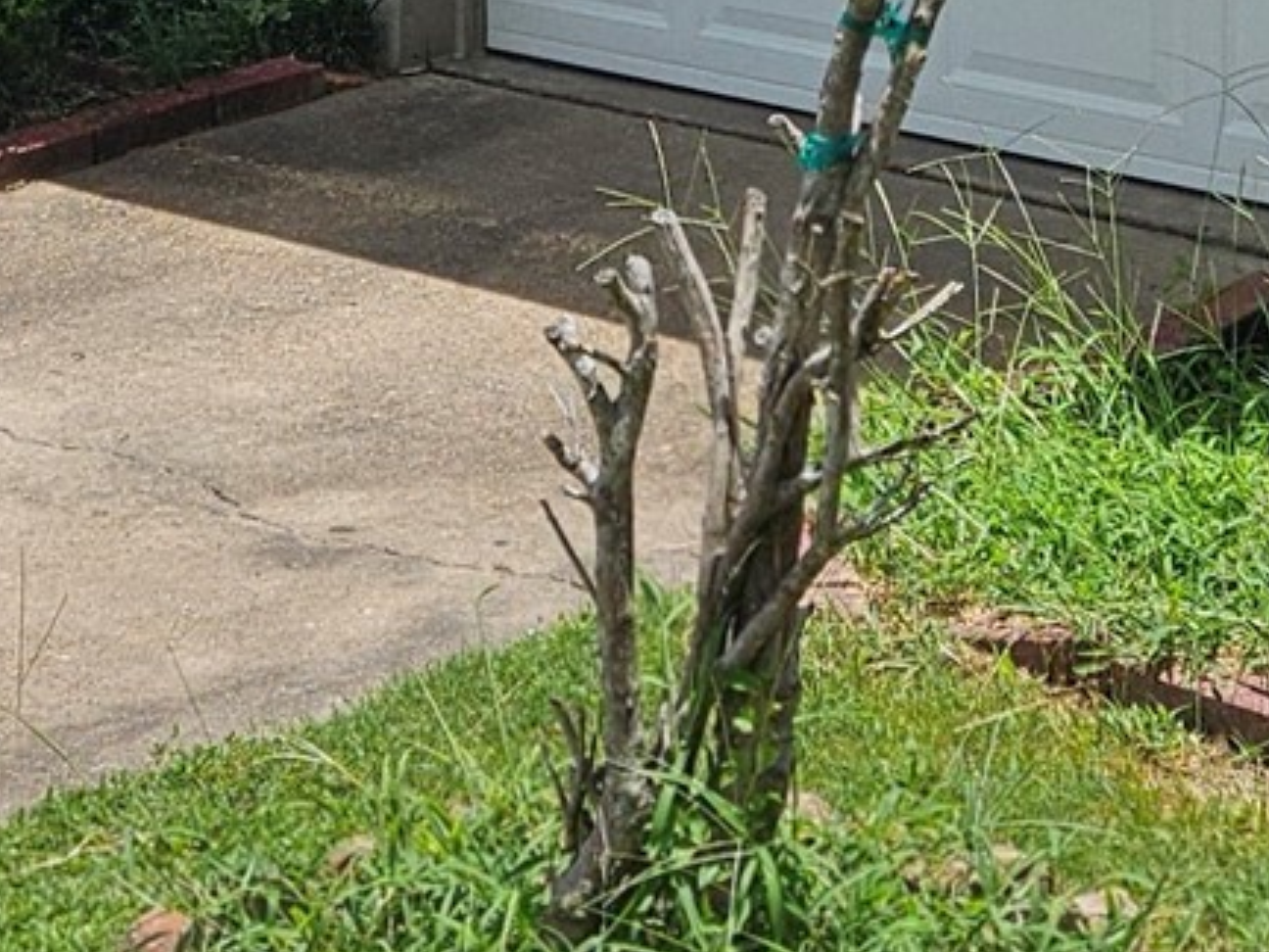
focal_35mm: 109
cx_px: 361
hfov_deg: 18.0
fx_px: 3996
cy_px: -817
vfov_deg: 12.3
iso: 25
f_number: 1.8
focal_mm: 5.4
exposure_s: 1/3067
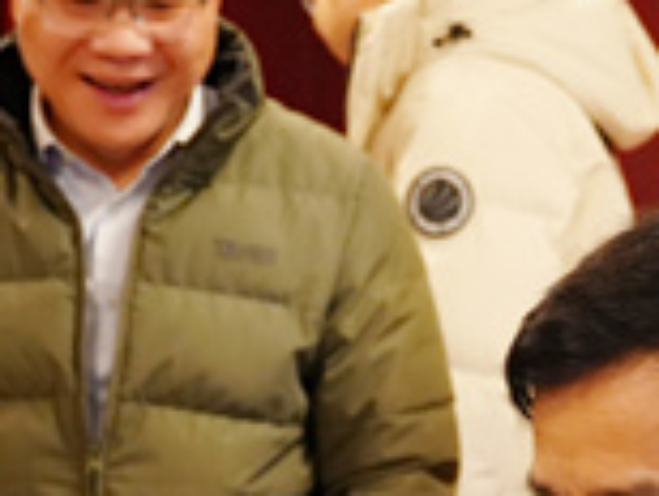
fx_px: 3165
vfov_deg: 8.7
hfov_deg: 11.9
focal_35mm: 166
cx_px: 445
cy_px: 830
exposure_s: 1/100
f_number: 4
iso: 2500
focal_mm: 38
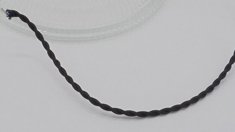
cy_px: -32
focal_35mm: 98
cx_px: 105
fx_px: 611
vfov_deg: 12.1
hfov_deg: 21.8
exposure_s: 1/250
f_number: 5.2
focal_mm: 10.1
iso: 100
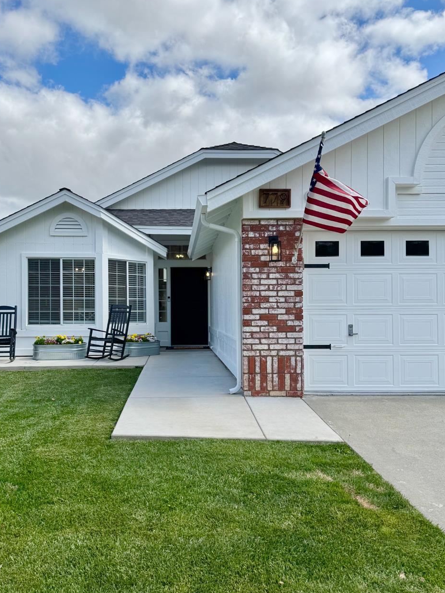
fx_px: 497
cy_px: 306
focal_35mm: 29
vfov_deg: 61.6
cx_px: 186
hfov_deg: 48.0
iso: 80
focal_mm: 6.76
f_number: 1.78
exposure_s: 1/6410
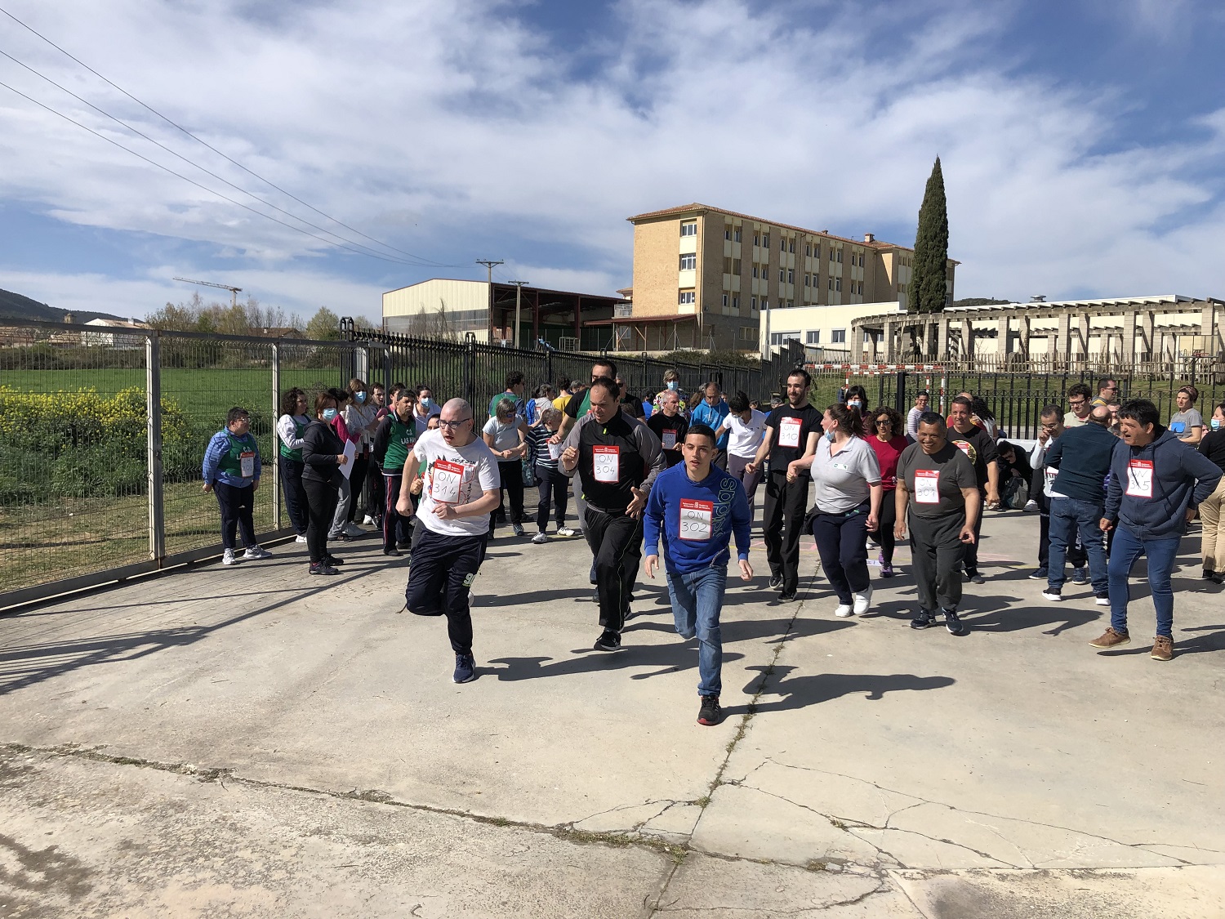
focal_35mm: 28
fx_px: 991
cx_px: 612
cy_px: 460
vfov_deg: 49.7
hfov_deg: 63.4
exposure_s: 1/3205
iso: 20
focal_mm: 3.99
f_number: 1.8
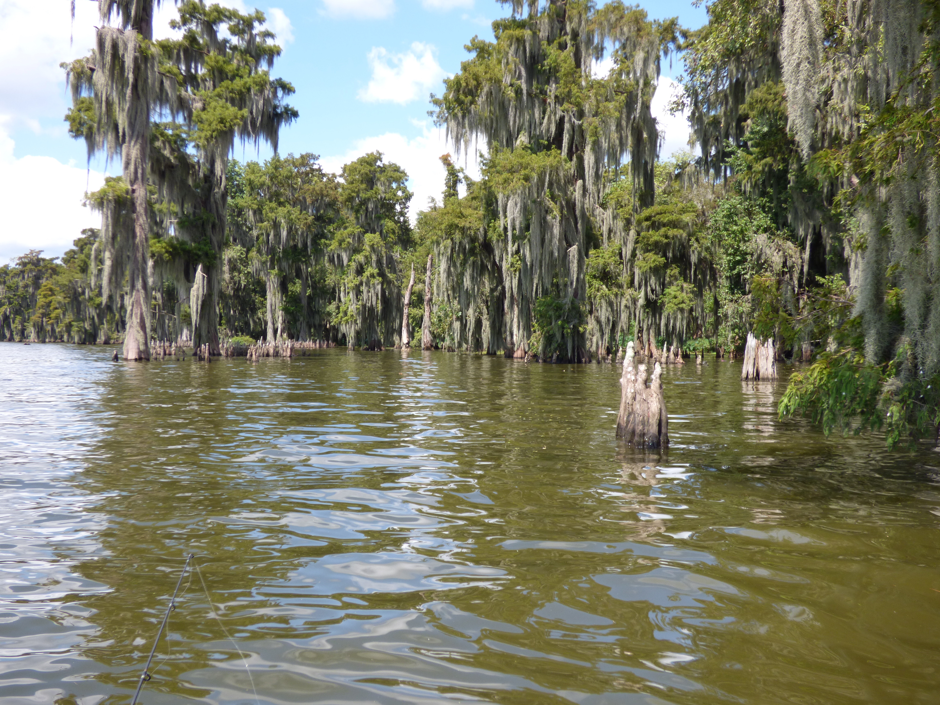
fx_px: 950
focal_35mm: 35
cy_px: 352
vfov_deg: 40.7
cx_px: 470
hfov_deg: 52.6
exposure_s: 1/500
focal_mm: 6.18
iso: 100
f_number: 3.4
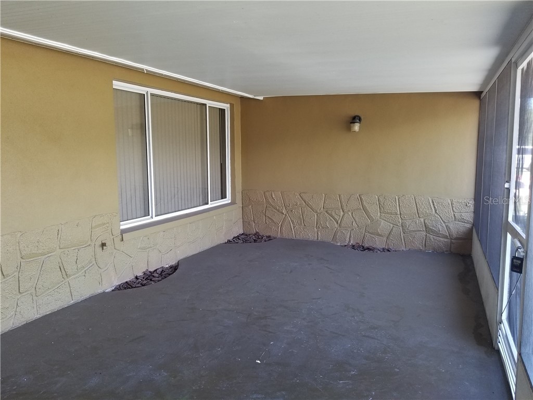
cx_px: 266
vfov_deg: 53.1
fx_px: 400
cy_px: 200
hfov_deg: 67.3
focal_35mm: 26
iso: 100
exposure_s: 1/120
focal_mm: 4.3
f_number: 1.7
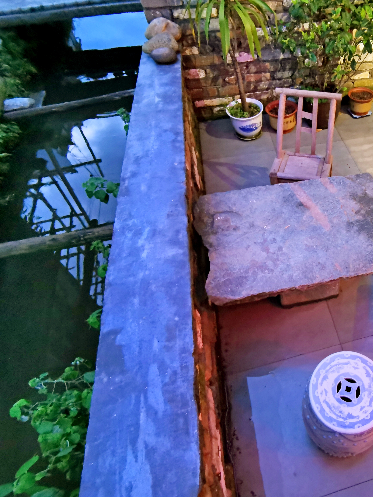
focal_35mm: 23
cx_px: 324
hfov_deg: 52.8
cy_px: 246
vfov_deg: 73.9
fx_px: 330
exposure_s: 1/17.3
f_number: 2.2
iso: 800
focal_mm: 2.26
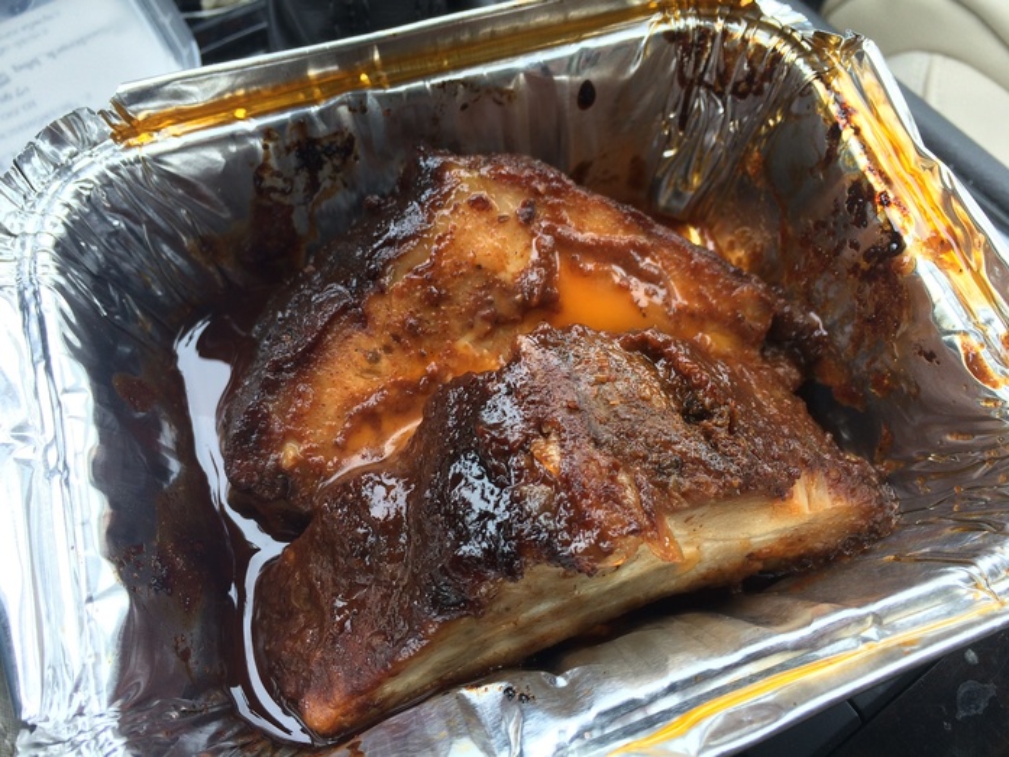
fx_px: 845
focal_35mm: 29
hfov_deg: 61.7
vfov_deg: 48.2
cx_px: 504
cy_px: 378
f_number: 2.2
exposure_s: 1/100
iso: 50
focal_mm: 4.15
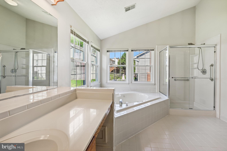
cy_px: 76
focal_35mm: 14
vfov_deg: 81.1
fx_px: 88
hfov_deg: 104.3
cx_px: 114
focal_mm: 14
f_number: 8
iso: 100
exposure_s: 1/50
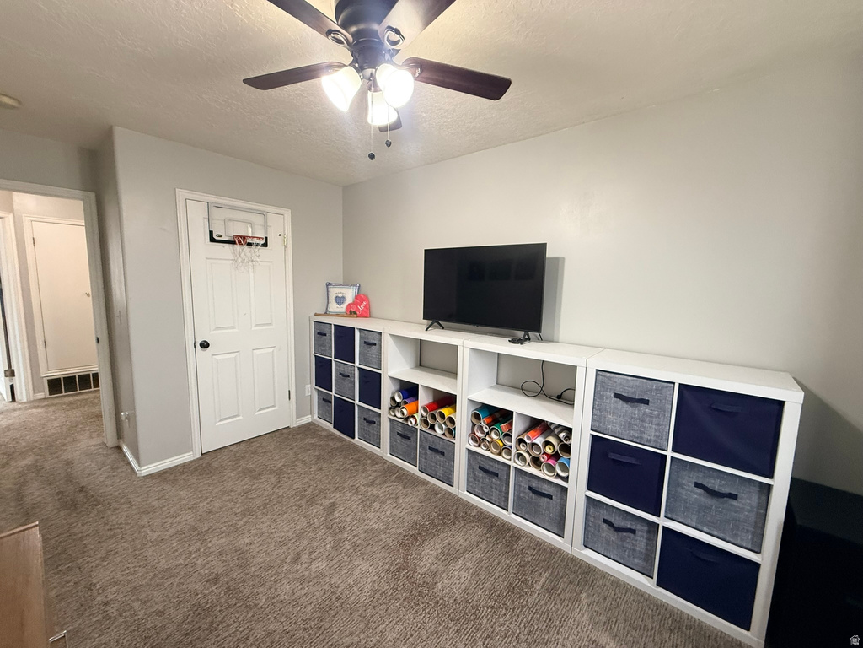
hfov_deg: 102.1
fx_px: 349
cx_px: 432
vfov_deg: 85.7
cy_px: 324
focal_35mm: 14
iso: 320
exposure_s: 1/60
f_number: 2.2
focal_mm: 2.22
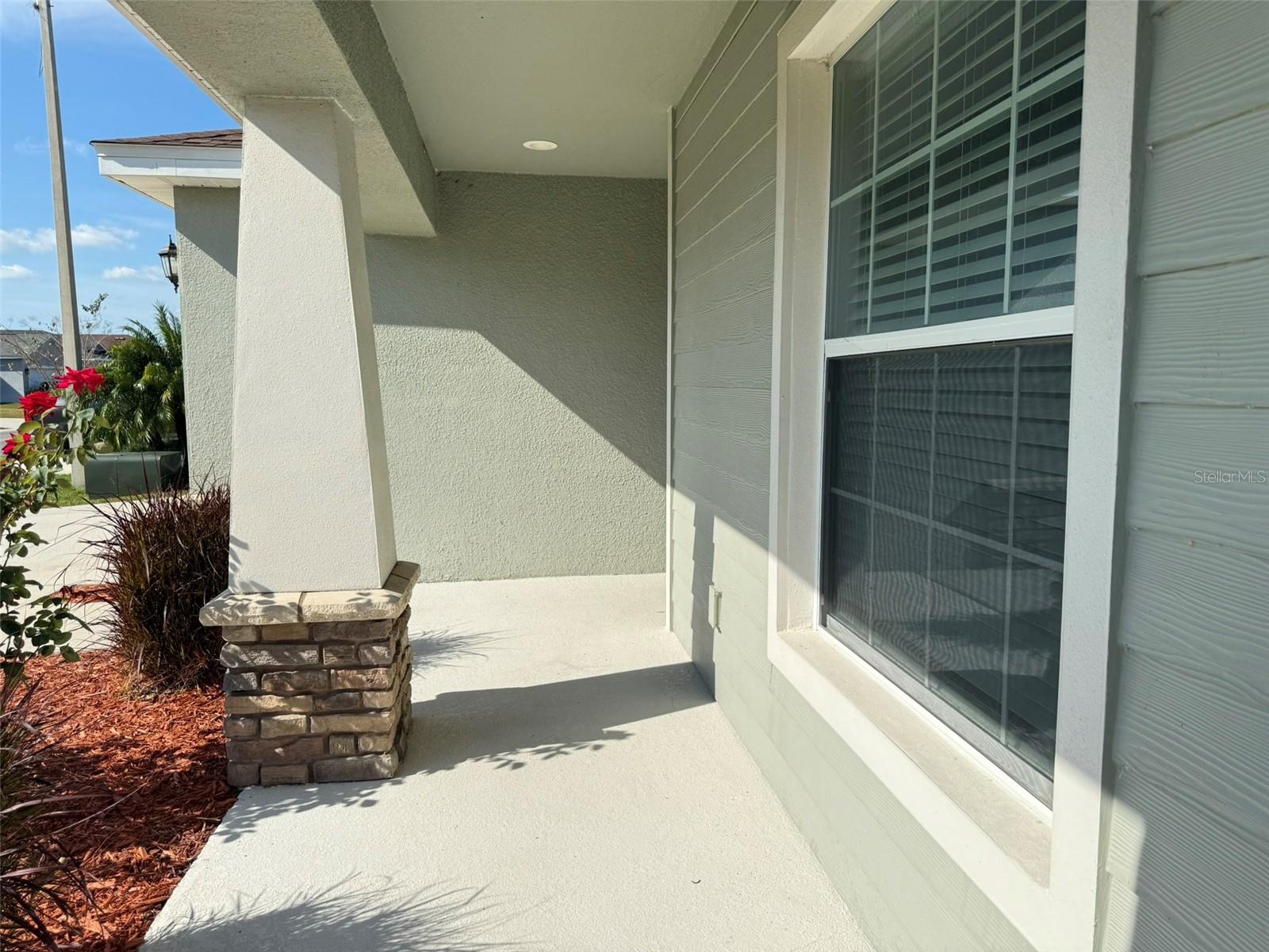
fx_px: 880
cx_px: 634
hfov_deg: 71.6
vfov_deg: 56.8
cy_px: 476
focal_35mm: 24
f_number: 1.78
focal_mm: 6.76
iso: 80
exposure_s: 1/4975
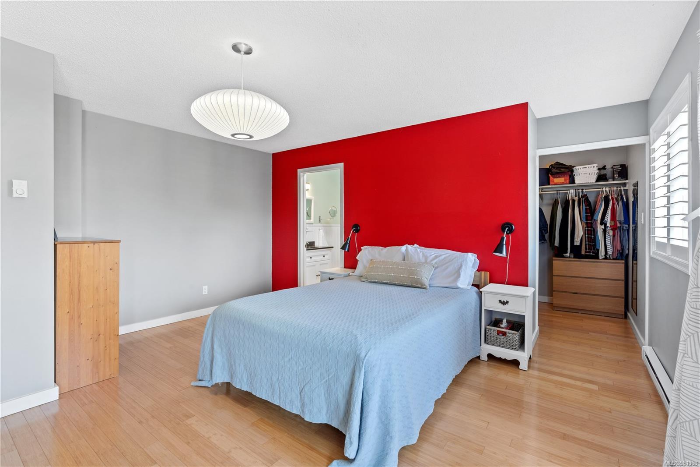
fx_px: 311
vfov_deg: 73.7
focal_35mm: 16
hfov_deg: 96.7
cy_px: 234
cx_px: 350
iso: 400
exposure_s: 1/8
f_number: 4.5
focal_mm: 16
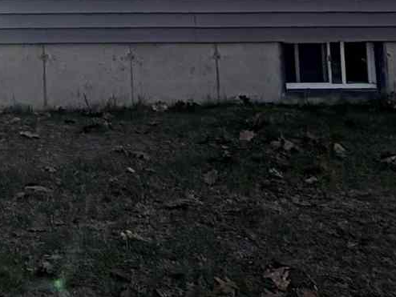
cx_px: -196
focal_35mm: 87
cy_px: -259
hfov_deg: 19.6
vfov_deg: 14.6
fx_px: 996
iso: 40
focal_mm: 2.22
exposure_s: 1/742
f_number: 2.2
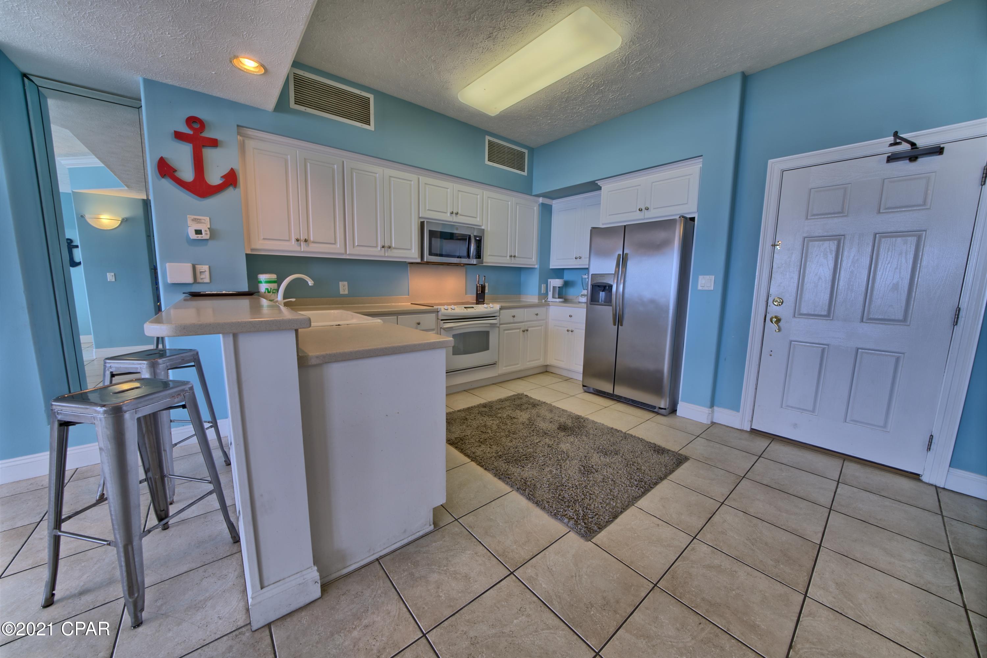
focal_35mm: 12
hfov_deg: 112.6
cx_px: 494
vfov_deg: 90.0
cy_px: 329
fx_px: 329
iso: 200
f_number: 19
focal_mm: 12
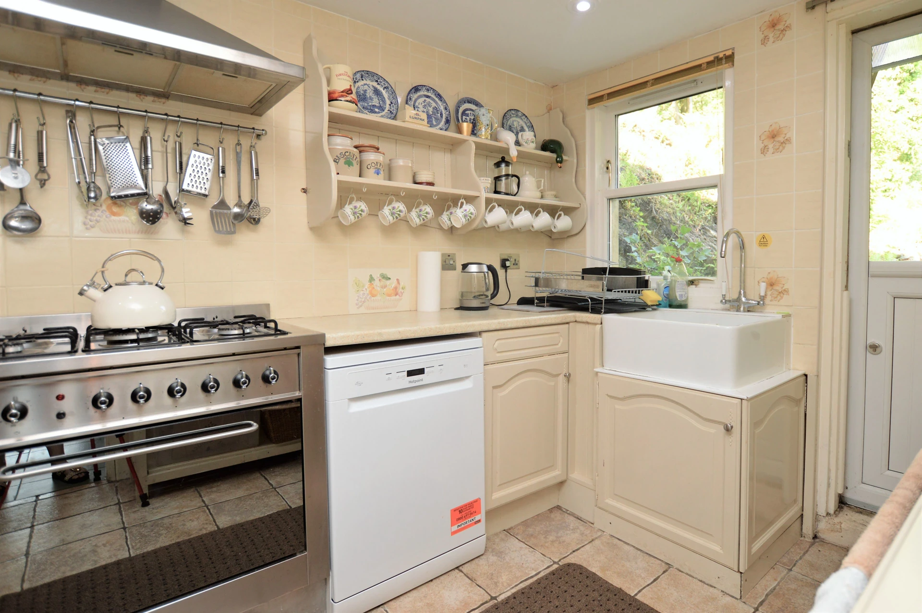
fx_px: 441
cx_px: 461
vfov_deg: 69.5
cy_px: 306
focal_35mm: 17
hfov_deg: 92.5
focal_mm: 11.5
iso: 400
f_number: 4
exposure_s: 1/60
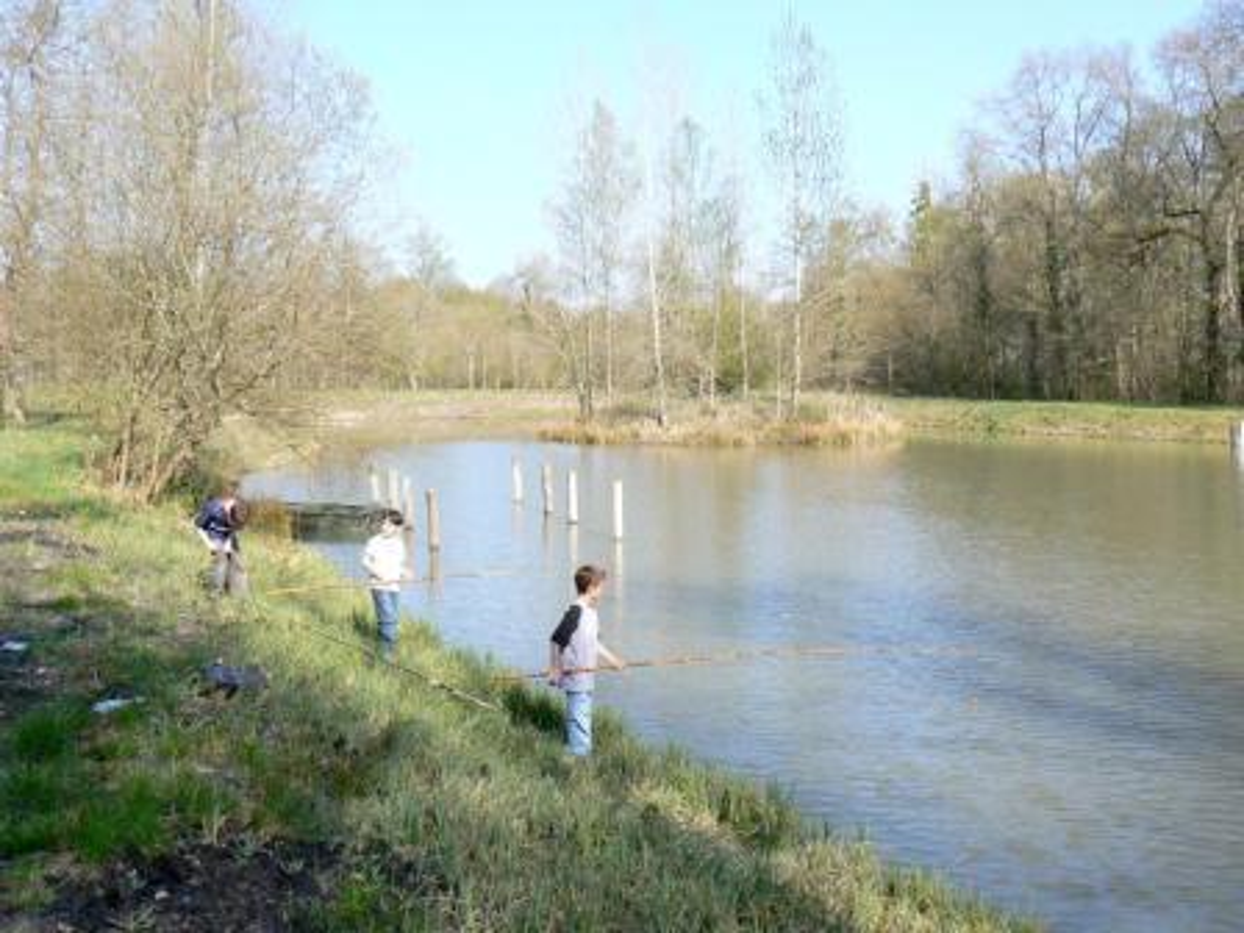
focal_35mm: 36
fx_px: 1294
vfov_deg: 39.7
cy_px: 466
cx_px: 622
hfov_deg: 51.4
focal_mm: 6
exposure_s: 1/250
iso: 100
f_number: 5.6
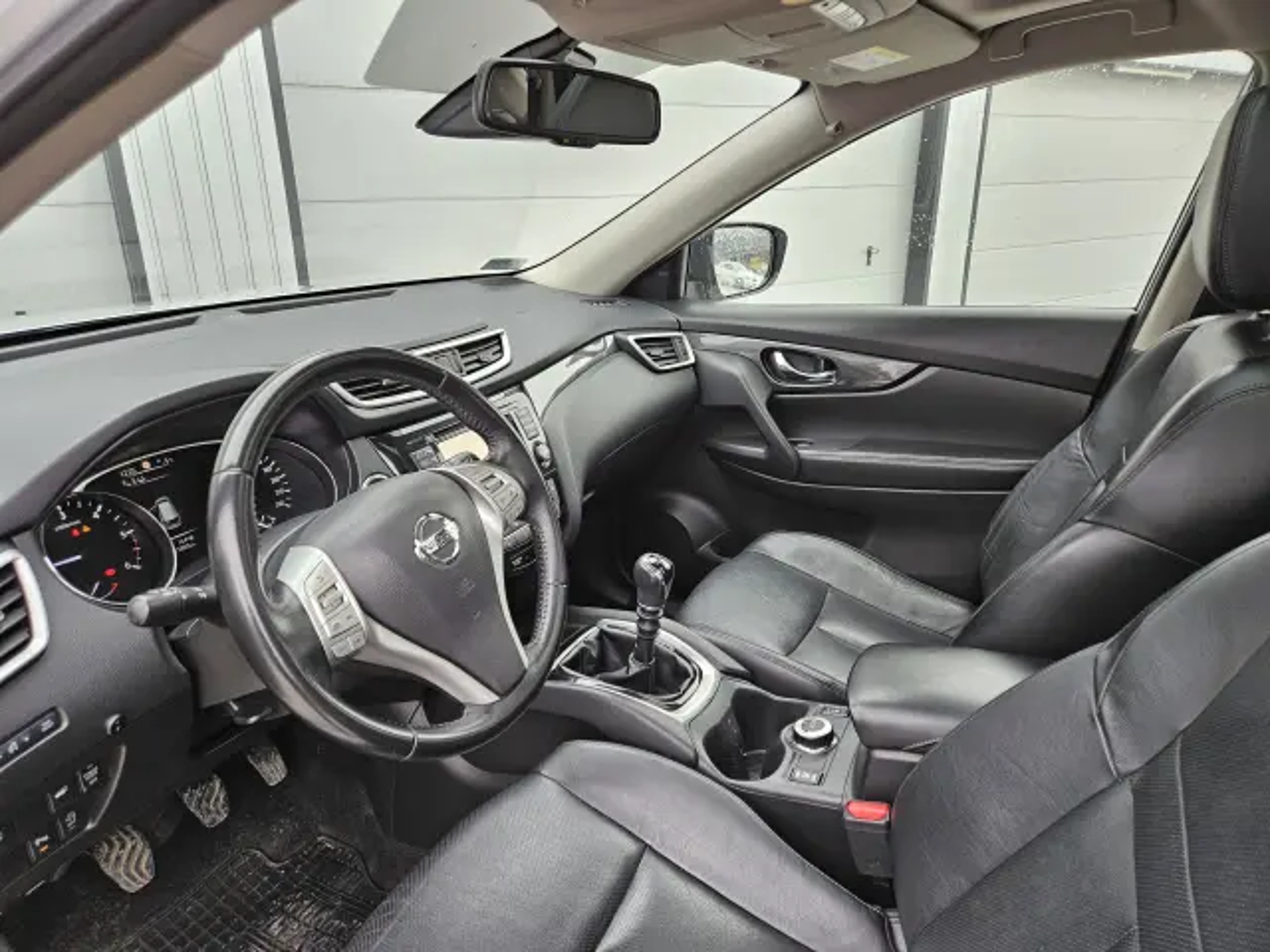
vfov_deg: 58.9
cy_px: 476
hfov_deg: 73.9
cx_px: 635
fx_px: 844
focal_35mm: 23
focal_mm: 5.4
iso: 64
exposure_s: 1/100
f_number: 1.8
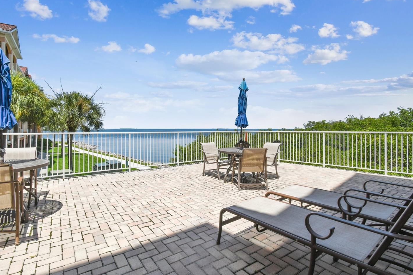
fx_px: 195
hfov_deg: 93.1
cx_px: 191
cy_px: 127
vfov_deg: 70.3
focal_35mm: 17
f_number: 7.1
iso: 100
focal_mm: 10
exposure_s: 1/1000
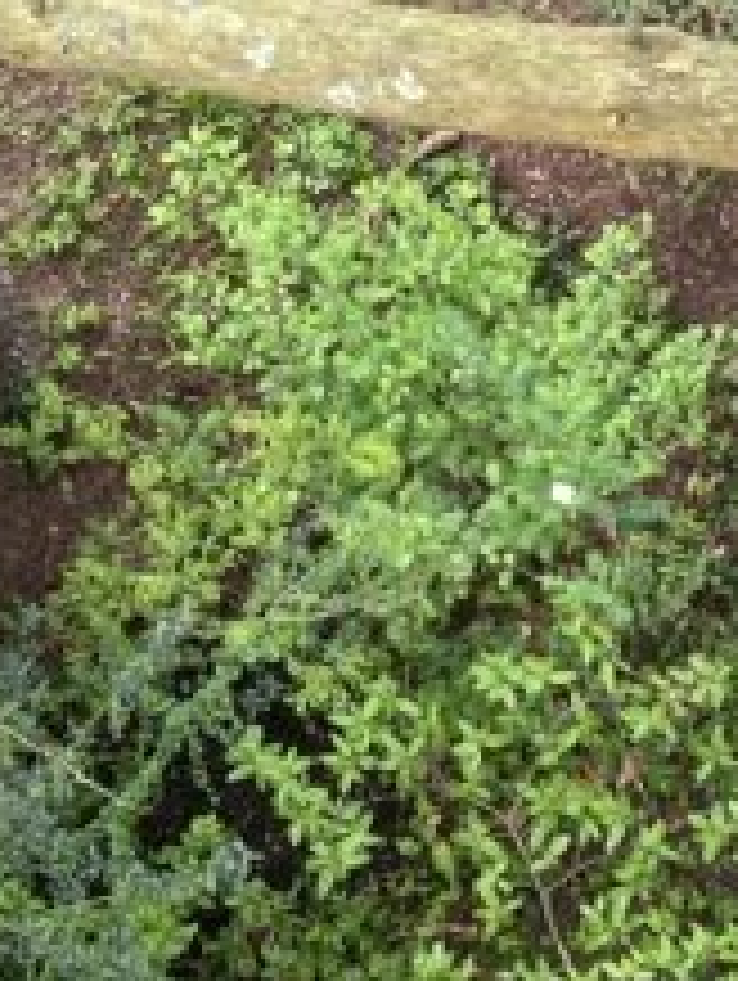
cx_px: 346
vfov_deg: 15.5
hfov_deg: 12.2
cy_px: -225
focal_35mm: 122
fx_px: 3461
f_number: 1.8
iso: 40
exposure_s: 1/122
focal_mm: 4.25
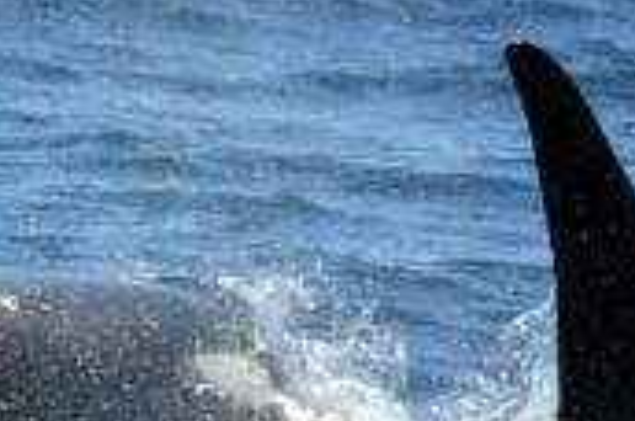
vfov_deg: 0.7
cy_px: 179
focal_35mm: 2099
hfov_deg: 1.0
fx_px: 36955
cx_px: 281
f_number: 8
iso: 400
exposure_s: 1/2000
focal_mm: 300
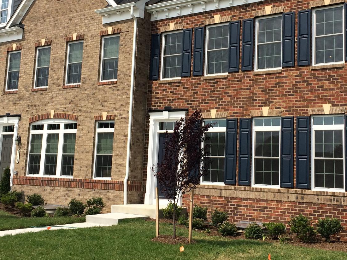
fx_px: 541
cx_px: 190
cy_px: 85
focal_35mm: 54
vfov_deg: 26.9
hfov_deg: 35.5
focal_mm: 4.15
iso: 32
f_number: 2.2
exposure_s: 1/3165
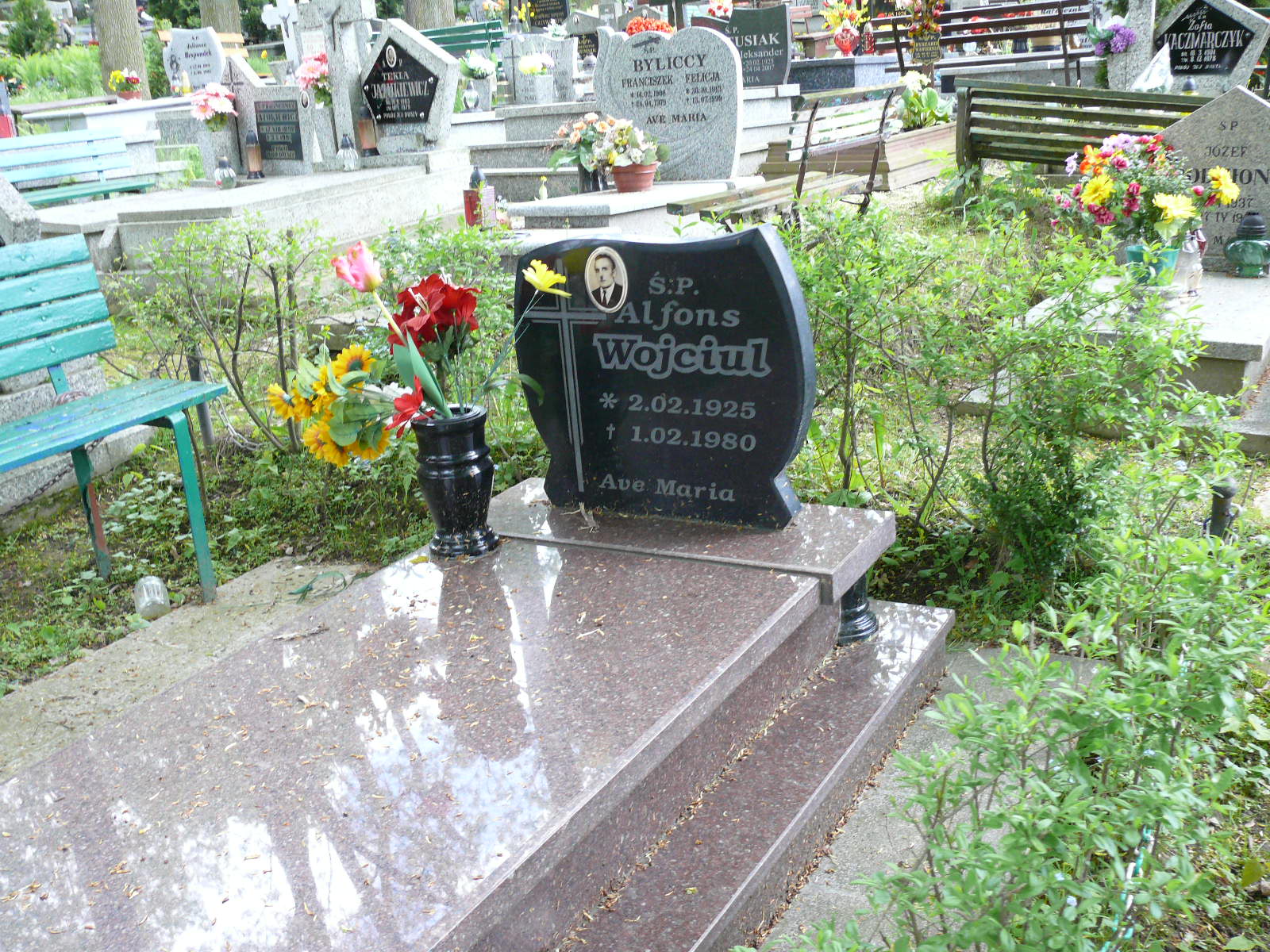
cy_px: 476
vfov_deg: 40.7
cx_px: 635
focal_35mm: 35
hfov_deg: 52.6
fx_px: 1284
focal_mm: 7.5
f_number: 2.8
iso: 250
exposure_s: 1/125
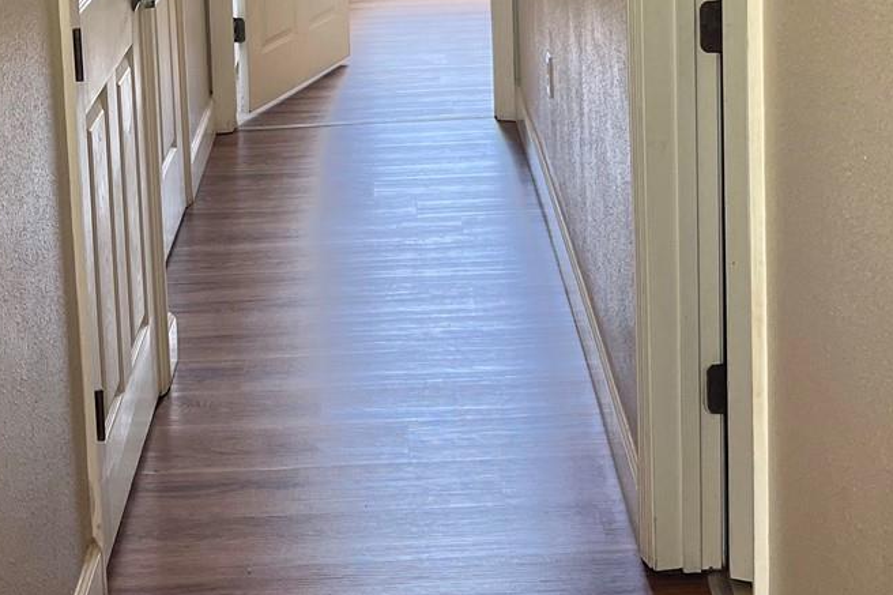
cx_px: 440
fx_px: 1637
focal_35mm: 66
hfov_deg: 30.5
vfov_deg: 19.5
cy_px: -109
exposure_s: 1/60
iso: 80
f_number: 1.5
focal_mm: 5.7
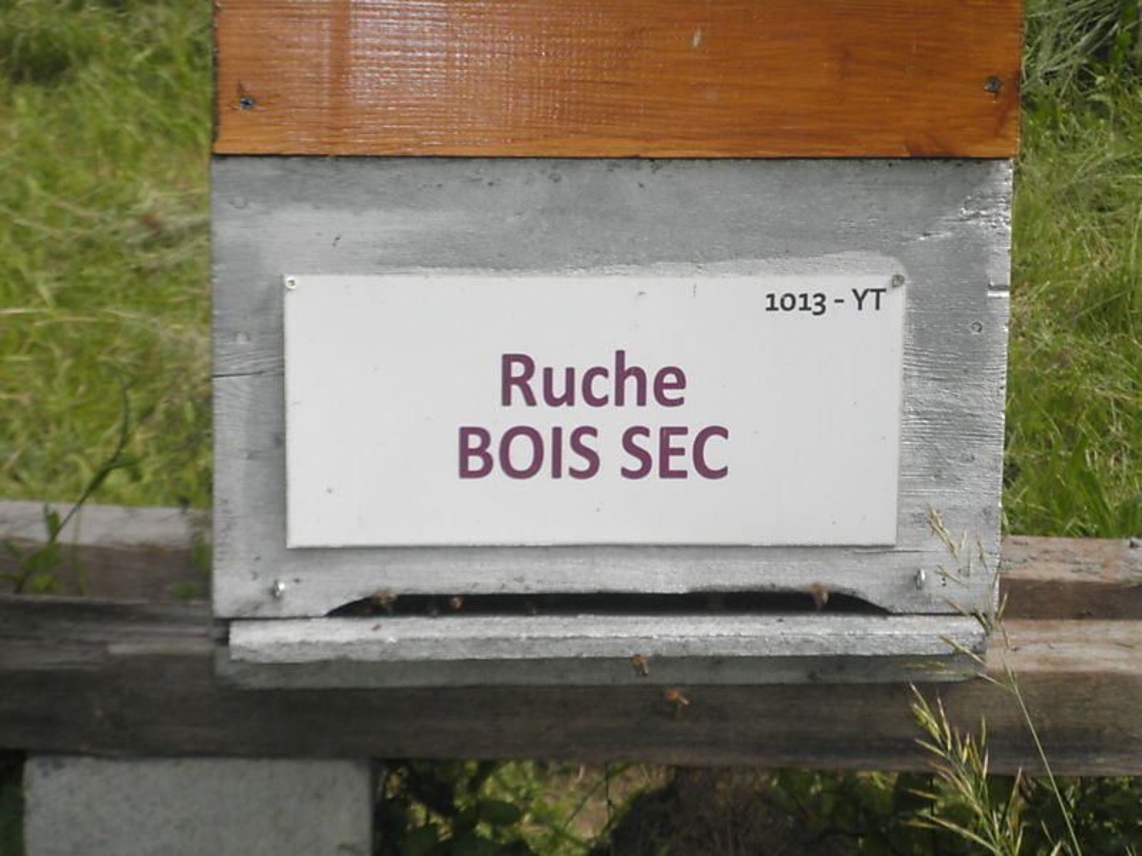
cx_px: 571
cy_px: 428
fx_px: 3662
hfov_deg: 17.7
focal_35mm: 111
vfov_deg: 13.3
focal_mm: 19.6
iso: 64
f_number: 5.8
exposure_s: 1/200
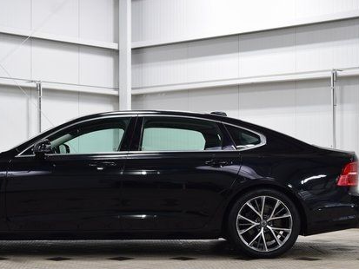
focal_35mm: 76
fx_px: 788
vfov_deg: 19.4
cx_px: 118
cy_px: 171
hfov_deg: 25.5
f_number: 6.3
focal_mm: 34
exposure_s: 1/15
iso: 400
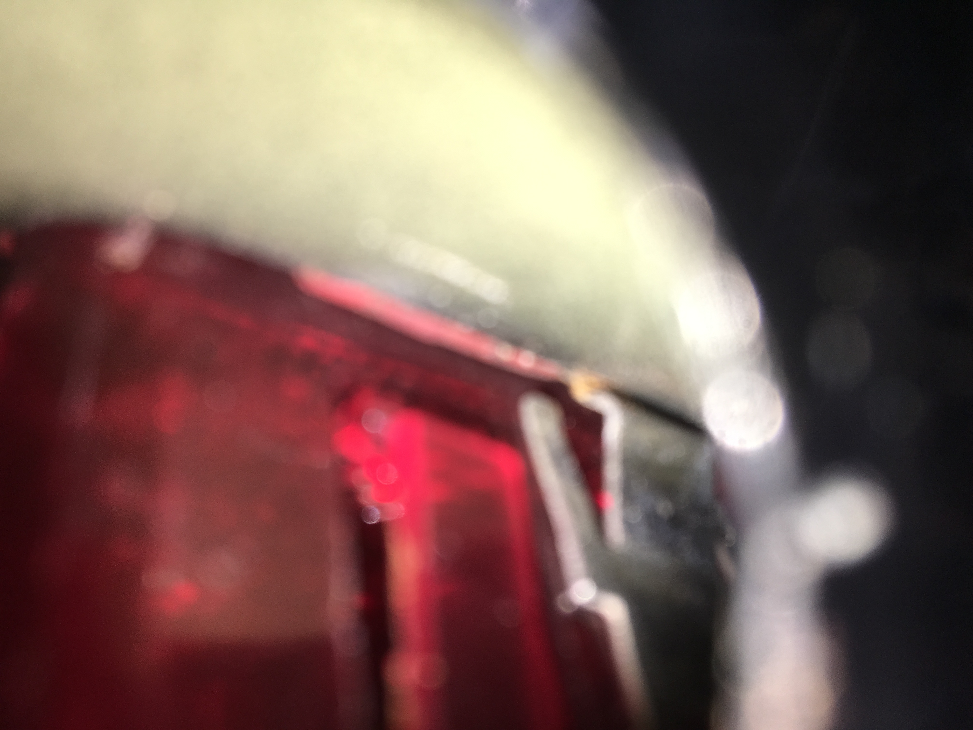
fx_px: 815
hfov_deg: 61.7
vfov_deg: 48.2
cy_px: 365
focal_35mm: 29
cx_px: 486
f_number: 2.2
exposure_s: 1/305
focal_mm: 4.15
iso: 25
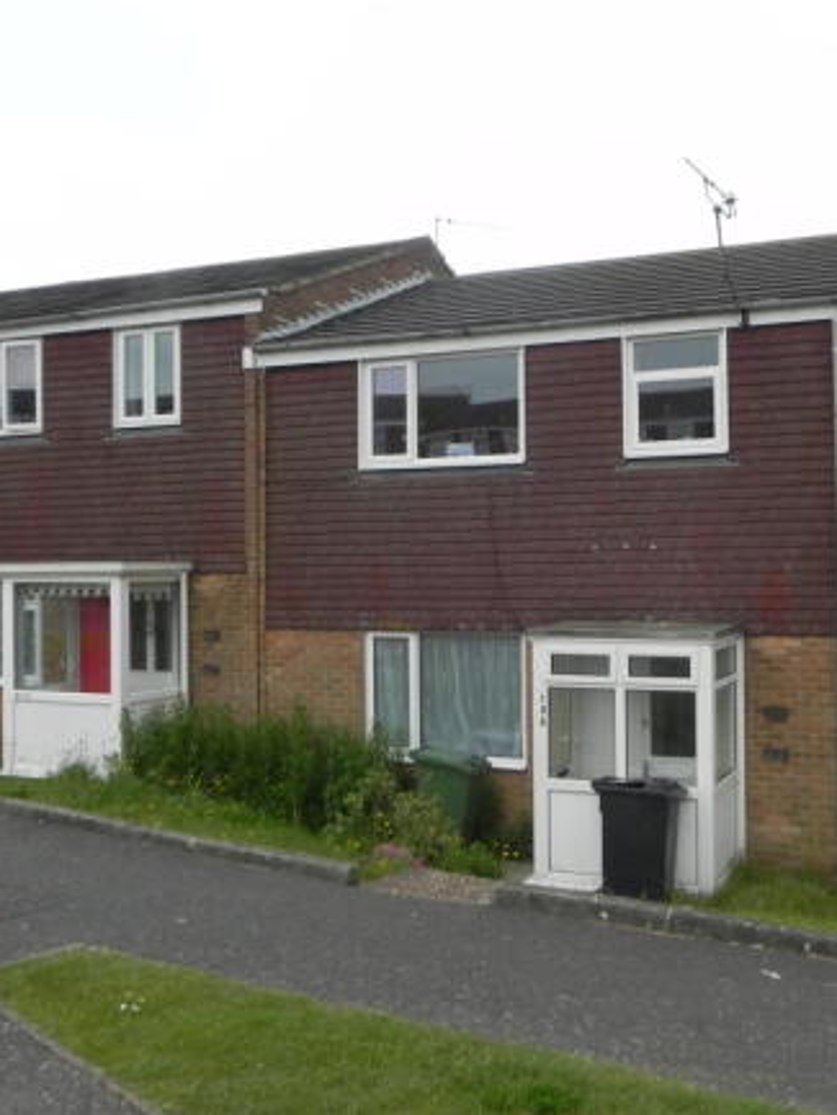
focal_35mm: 35
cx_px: 563
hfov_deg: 40.2
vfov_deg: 52.6
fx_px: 1128
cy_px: 555
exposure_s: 1/308
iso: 160
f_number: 6.3
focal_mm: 4.6
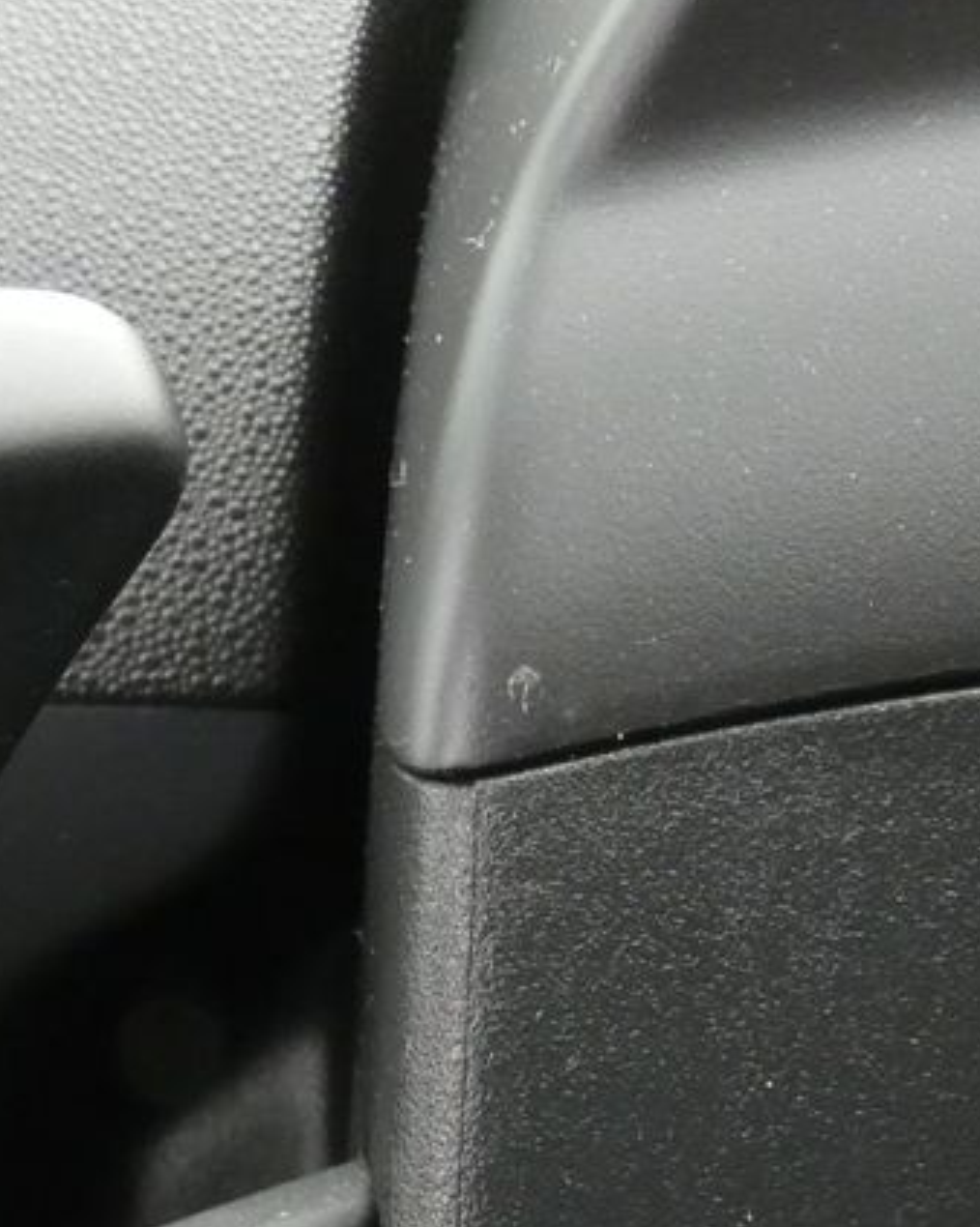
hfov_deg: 17.8
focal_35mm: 78
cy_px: 954
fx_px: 2830
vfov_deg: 24.1
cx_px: -438
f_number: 5.6
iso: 800
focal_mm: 6
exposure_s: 1/80
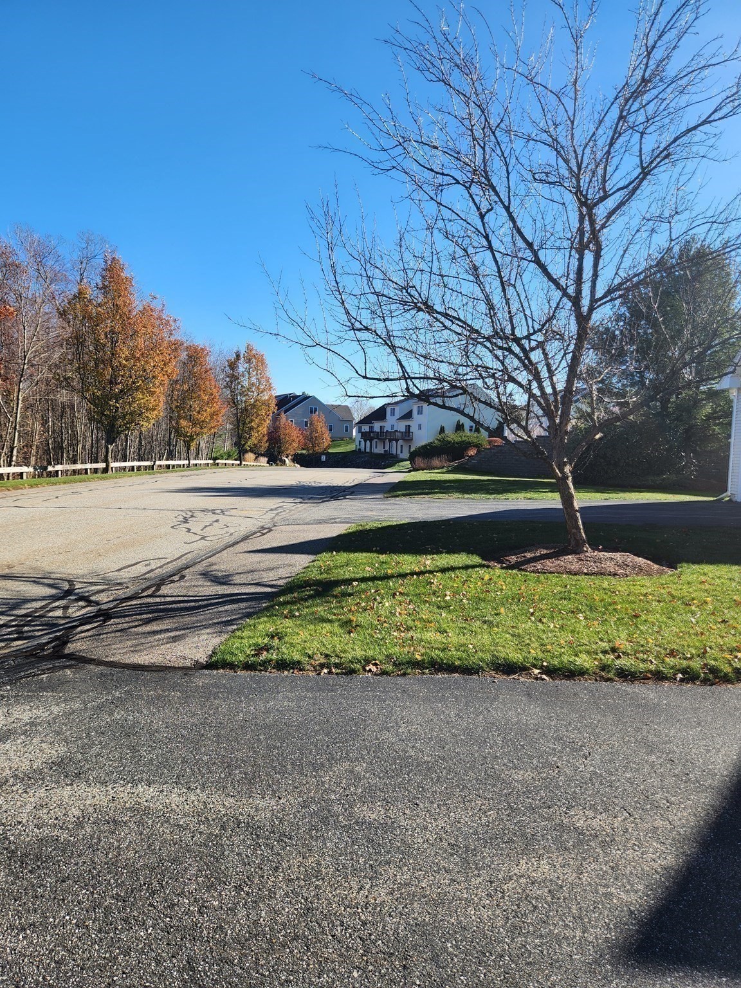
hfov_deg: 58.9
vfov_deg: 73.9
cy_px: 494
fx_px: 656
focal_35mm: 23
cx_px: 370
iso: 20
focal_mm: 5.4
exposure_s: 1/968
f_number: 1.8
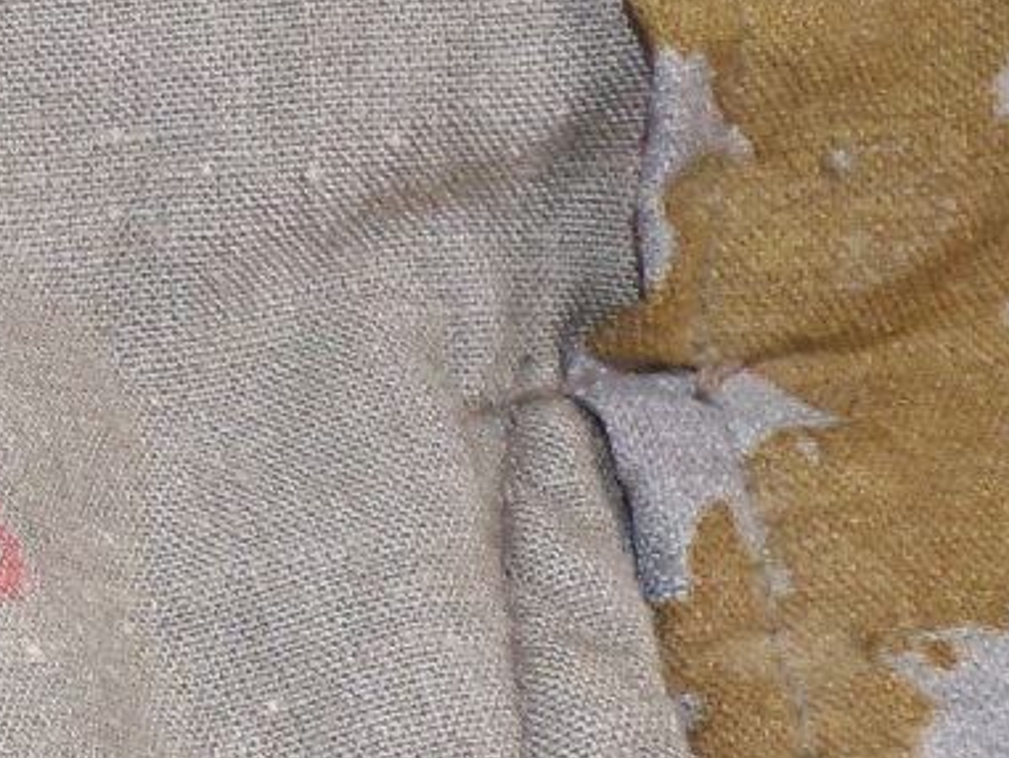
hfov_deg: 15.0
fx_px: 3382
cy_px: 628
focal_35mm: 116
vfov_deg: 12.7
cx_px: -735
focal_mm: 4.3
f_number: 3
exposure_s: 1/34
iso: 80
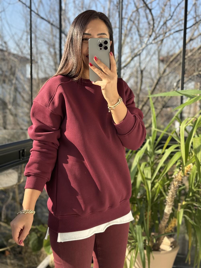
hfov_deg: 30.3
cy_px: 134
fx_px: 372
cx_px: 100
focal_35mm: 48
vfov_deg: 39.7
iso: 64
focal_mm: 6.76
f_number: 1.78
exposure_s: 1/392
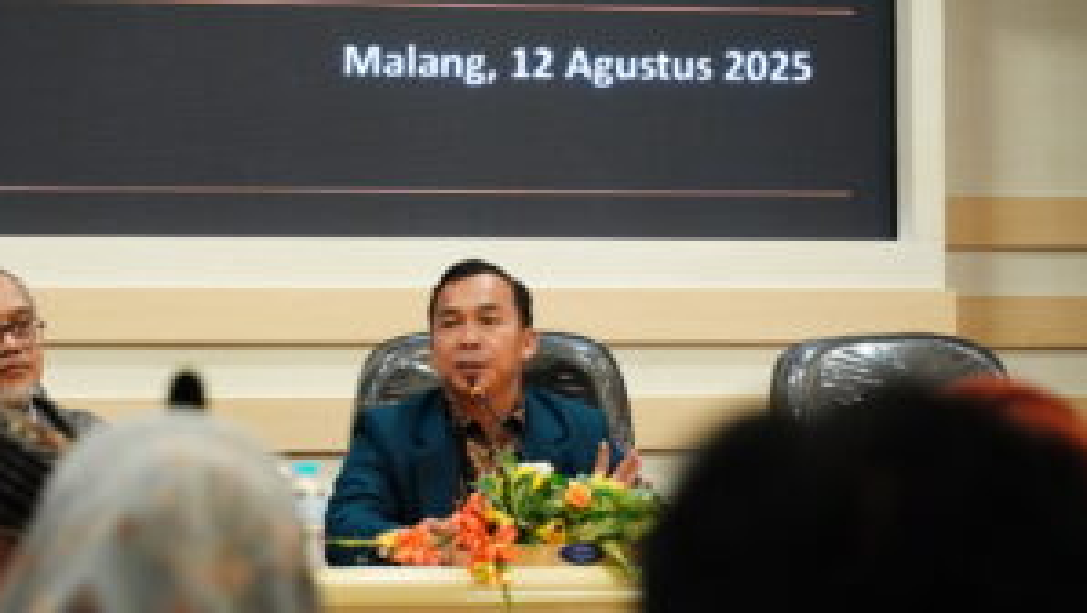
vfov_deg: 4.2
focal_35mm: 288
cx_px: 387
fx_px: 8297
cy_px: 463
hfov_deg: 7.5
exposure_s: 1/30
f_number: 5.6
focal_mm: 135
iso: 3200
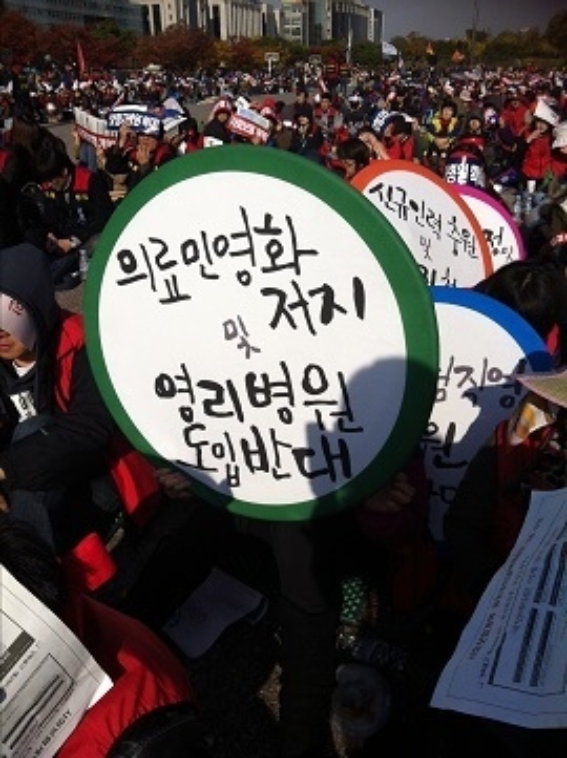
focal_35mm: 35
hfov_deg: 40.6
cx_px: 284
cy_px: 379
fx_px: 766
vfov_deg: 52.7
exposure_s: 1/2742
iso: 80
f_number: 2.8
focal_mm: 3.85
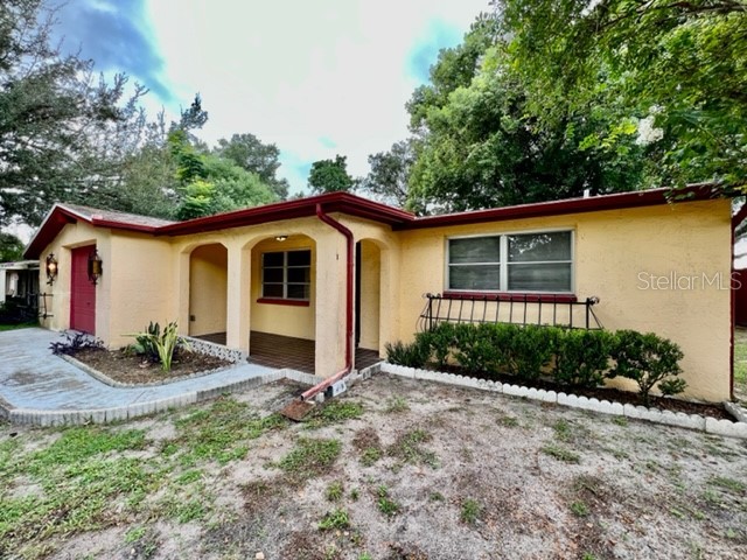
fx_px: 281
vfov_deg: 89.9
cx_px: 374
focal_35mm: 13
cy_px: 280
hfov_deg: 106.2
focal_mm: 1.57
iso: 40
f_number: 1.8
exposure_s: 1/122
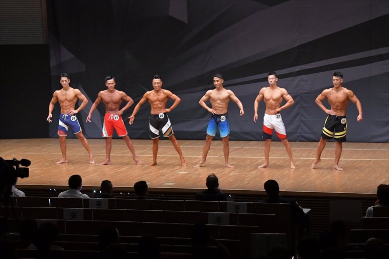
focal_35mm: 108
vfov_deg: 12.7
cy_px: 130
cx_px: 194
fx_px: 1166
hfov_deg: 18.9
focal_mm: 72
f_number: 5.6
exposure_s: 1/400
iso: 6400
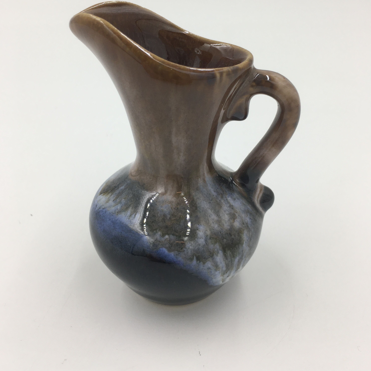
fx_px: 424
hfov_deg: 47.2
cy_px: 144
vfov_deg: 46.9
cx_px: 185
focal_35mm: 35
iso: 25
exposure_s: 1/222
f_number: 2.2
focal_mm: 4.15
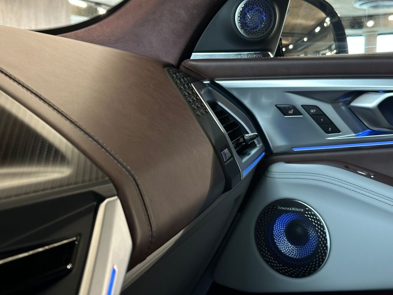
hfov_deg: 39.7
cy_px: 148
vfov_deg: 30.3
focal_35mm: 48
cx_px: 196
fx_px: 545
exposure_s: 1/53
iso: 250
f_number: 1.78
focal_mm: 6.86
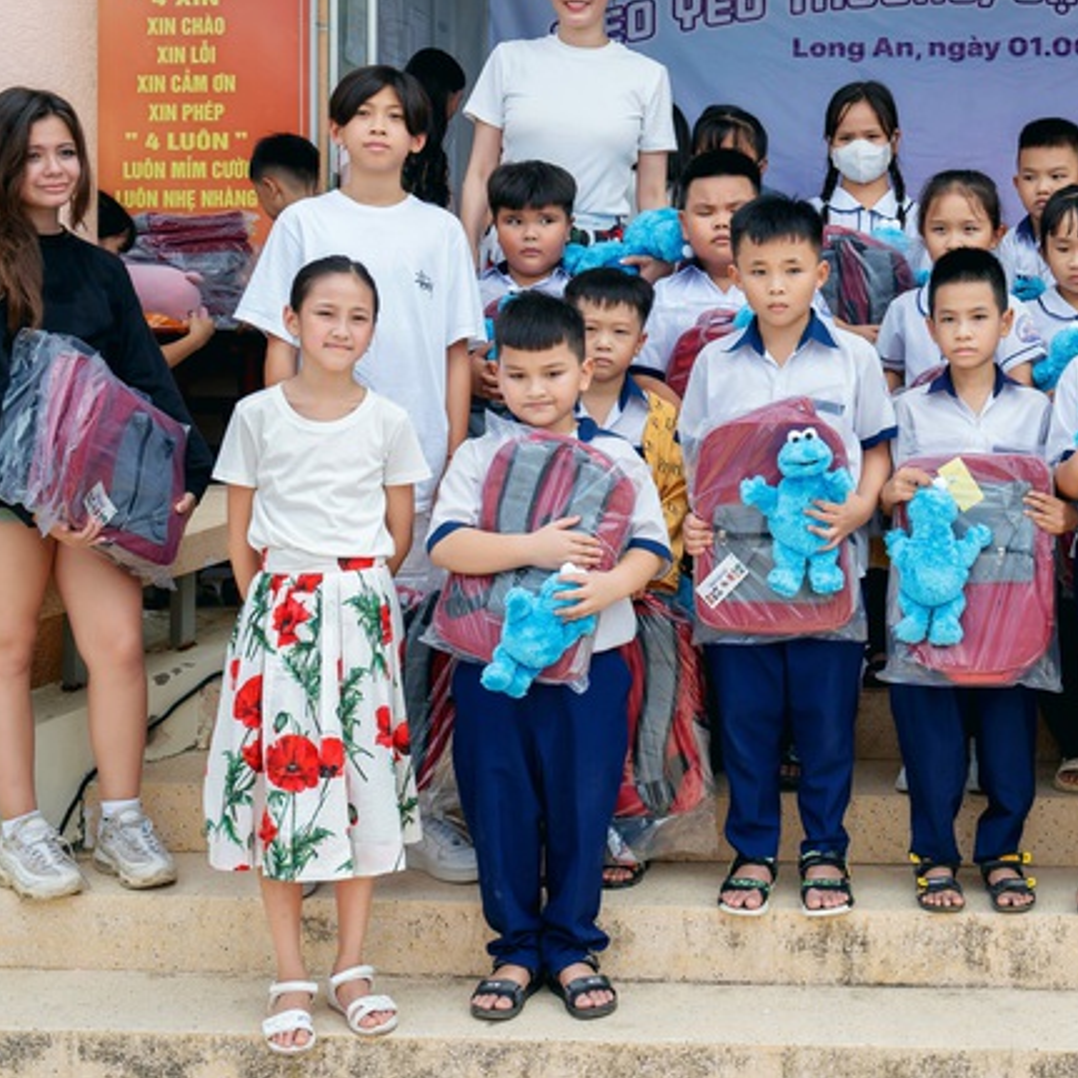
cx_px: 913
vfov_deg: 30.4
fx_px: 1973
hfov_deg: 29.6
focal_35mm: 56
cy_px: 366
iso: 160
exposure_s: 1/250
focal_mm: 33
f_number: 5.6
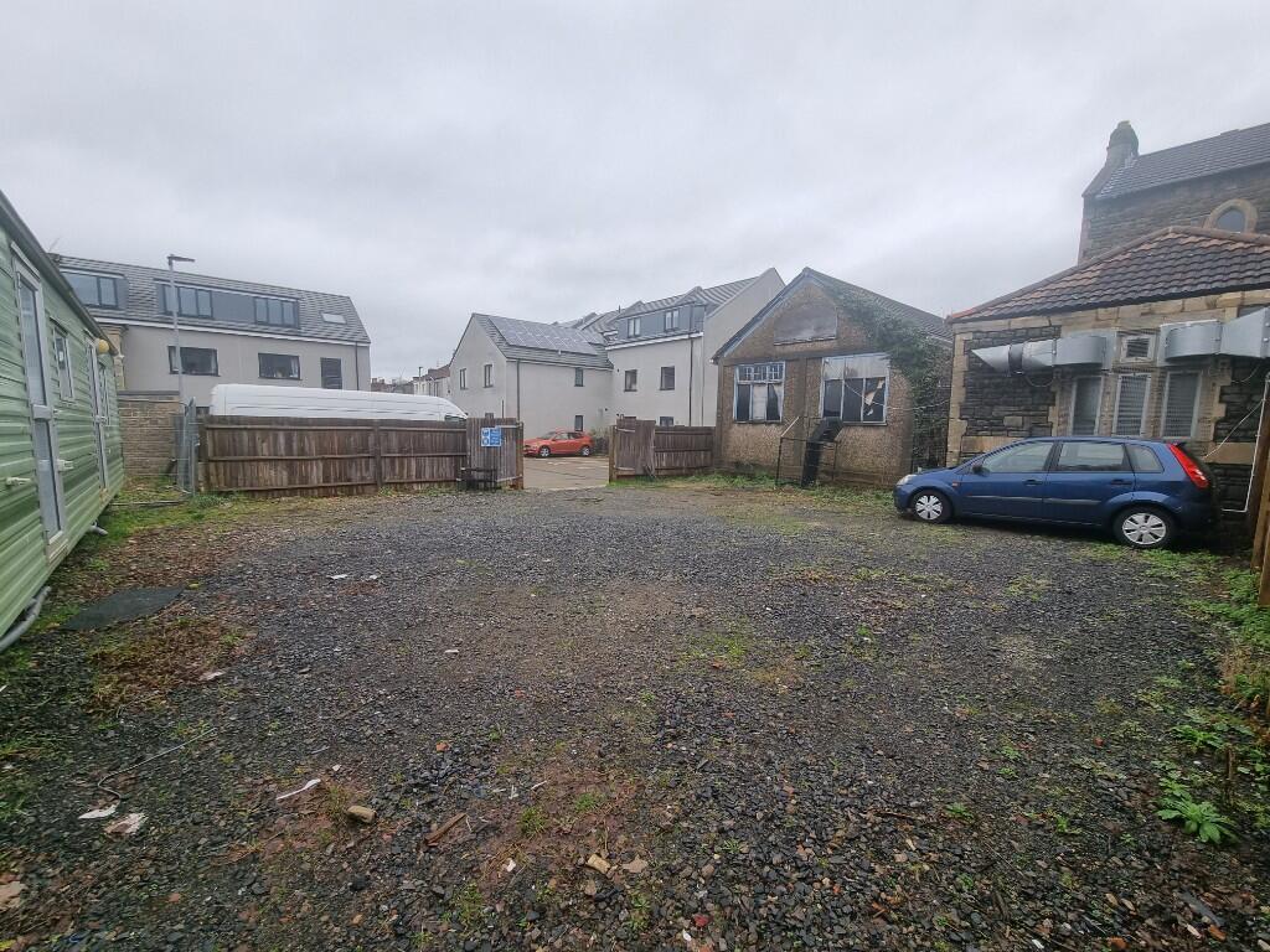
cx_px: 635
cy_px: 476
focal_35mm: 13
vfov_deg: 89.9
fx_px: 477
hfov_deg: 106.2
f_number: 2.2
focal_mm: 2.2
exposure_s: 1/180
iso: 50
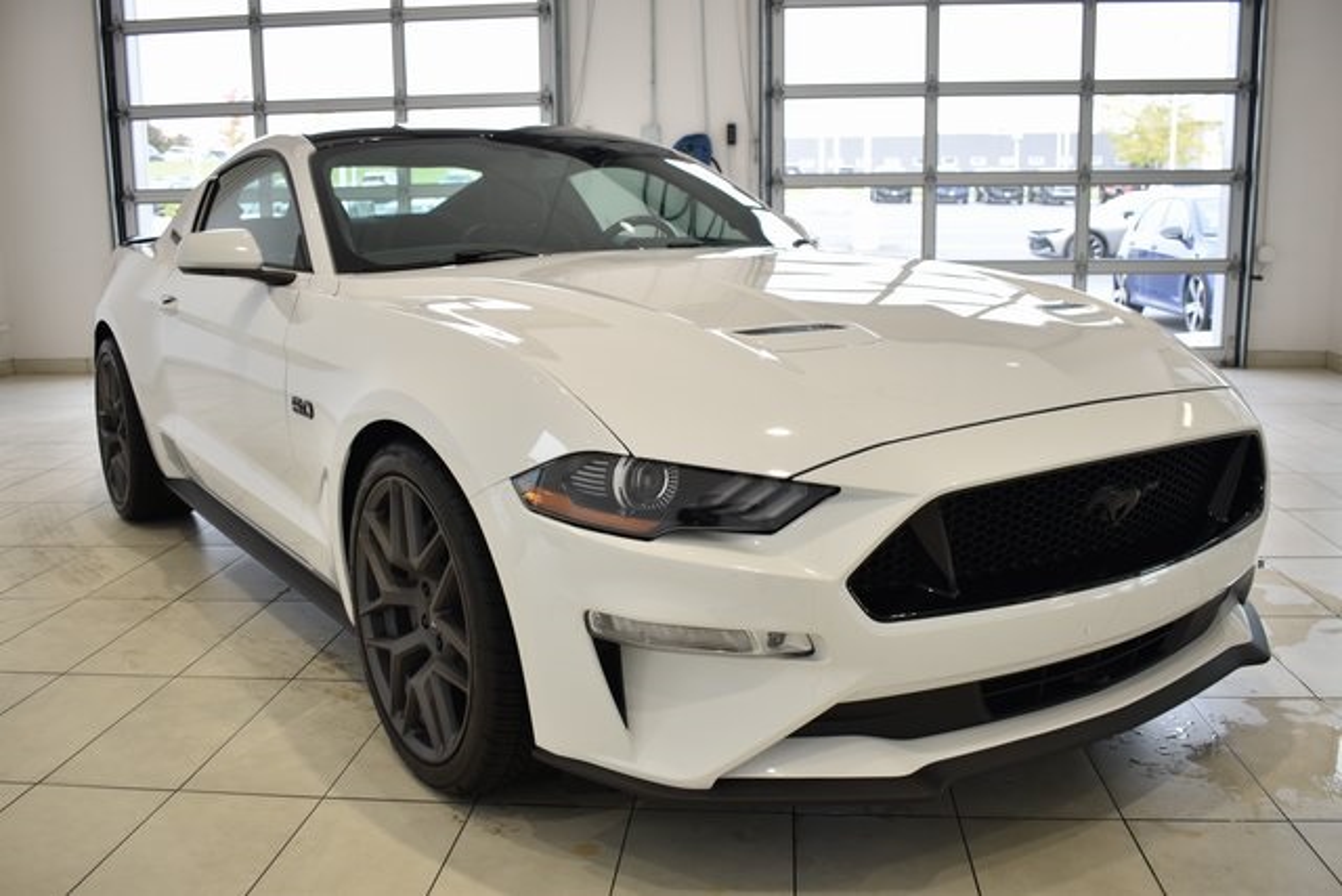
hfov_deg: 57.2
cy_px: 448
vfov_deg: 40.0
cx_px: 671
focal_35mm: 33
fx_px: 1230
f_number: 3.8
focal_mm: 22
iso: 100
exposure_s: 1/60
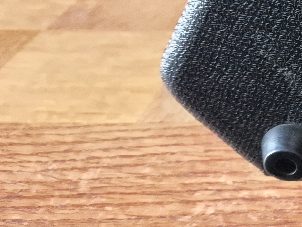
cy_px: -10
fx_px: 681
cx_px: 485
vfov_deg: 18.3
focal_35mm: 78
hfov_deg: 20.4
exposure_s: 1/100
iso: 2000
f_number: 1.8
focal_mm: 5.4
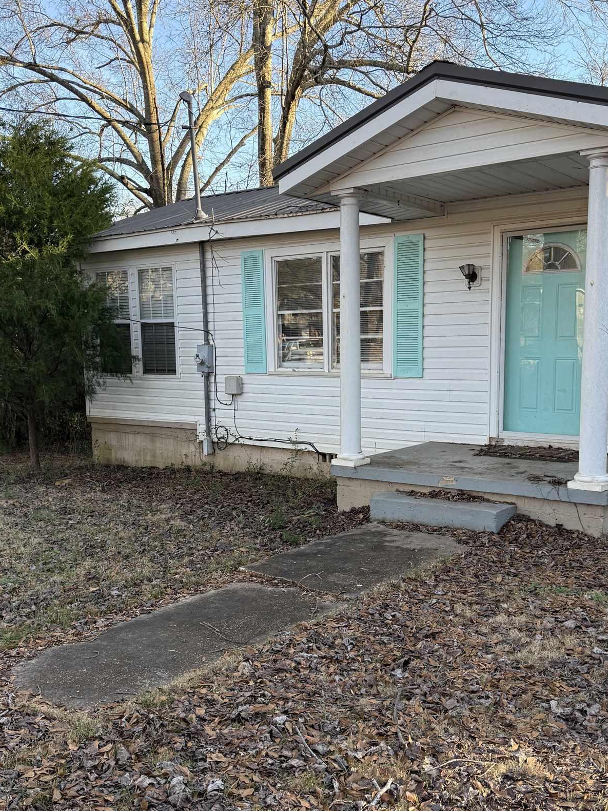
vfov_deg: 52.6
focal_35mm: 35
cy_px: 440
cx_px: 298
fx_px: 820
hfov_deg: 40.7
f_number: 1.78
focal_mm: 6.76
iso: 100
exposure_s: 1/563
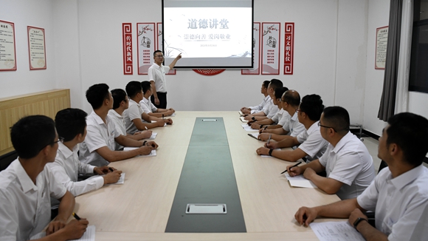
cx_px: 209
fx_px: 295
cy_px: 100
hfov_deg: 71.9
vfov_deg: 44.2
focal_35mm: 26
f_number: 3.5
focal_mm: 24
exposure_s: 1/160
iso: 1600
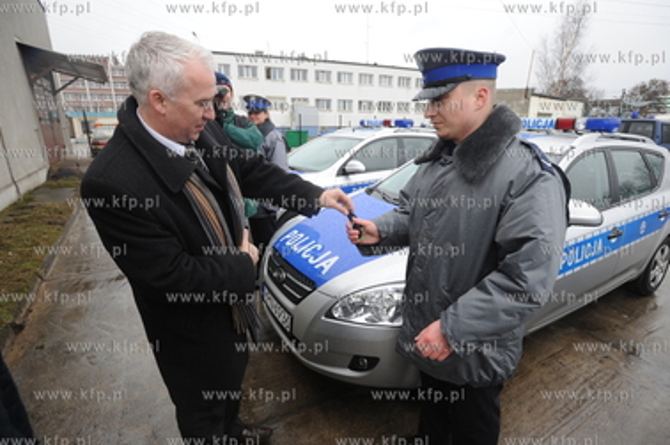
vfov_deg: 67.2
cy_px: 225
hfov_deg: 90.1
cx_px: 344
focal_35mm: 18
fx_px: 335
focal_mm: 17
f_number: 5.6
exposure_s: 1/250
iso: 400
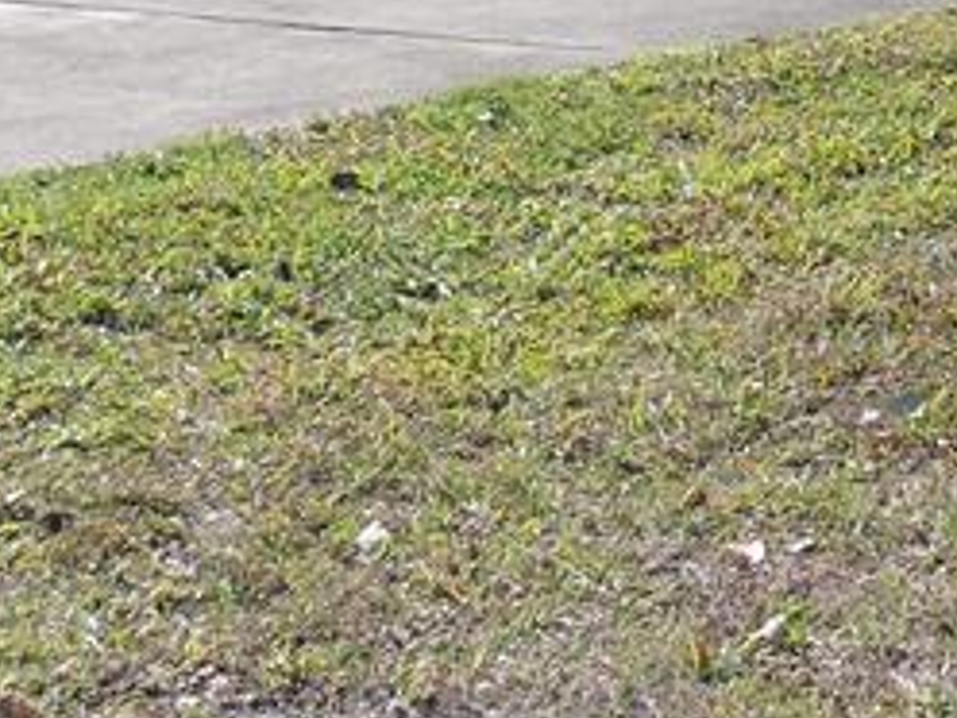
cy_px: -591
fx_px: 3428
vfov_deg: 11.1
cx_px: 1127
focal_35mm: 124
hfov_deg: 15.4
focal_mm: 5.4
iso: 100
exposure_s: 1/800
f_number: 3.1
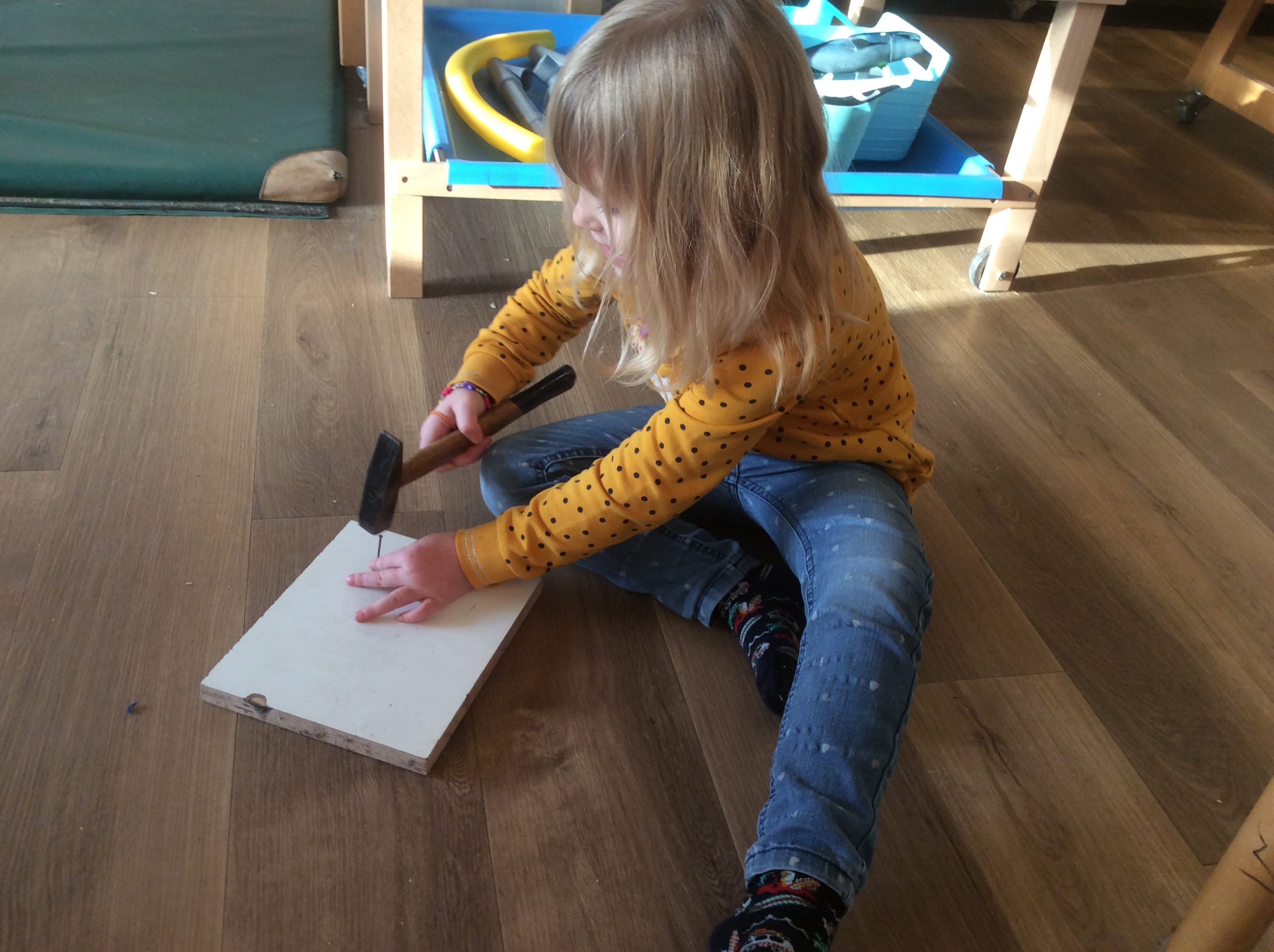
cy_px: 476
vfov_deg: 44.1
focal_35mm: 32
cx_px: 637
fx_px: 1176
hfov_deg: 56.9
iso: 50
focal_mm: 3.3
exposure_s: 1/25
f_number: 2.4
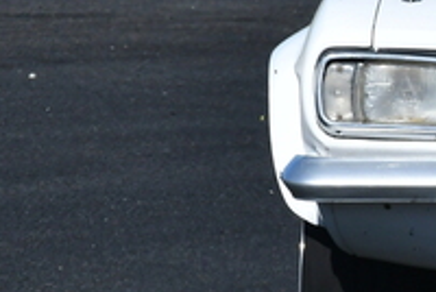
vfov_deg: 0.5
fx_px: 30492
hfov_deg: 0.8
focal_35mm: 2514
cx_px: 713
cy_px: -86
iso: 500
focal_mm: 420
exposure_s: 1/640
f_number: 13
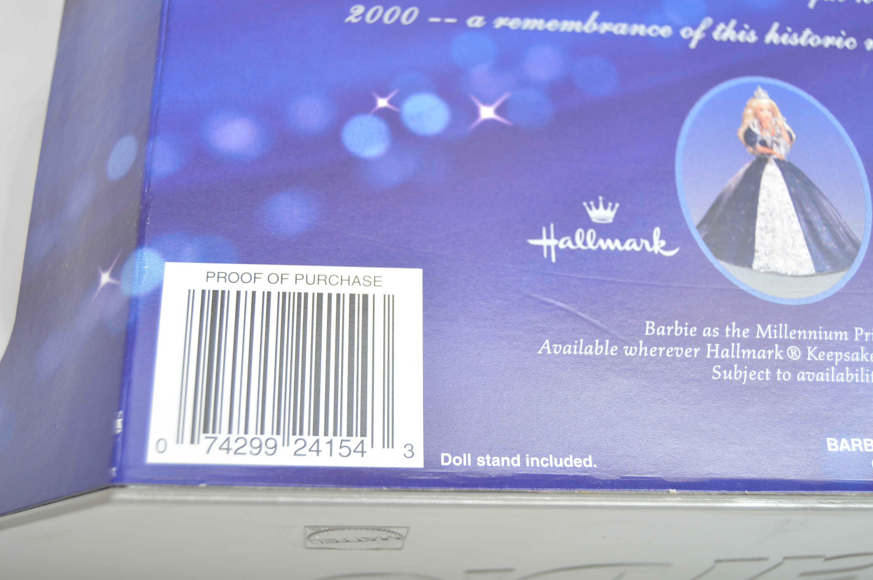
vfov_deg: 28.0
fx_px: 1163
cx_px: 436
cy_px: 290
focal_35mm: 48
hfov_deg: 41.1
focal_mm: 32
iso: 200
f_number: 4.5
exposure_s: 1/200
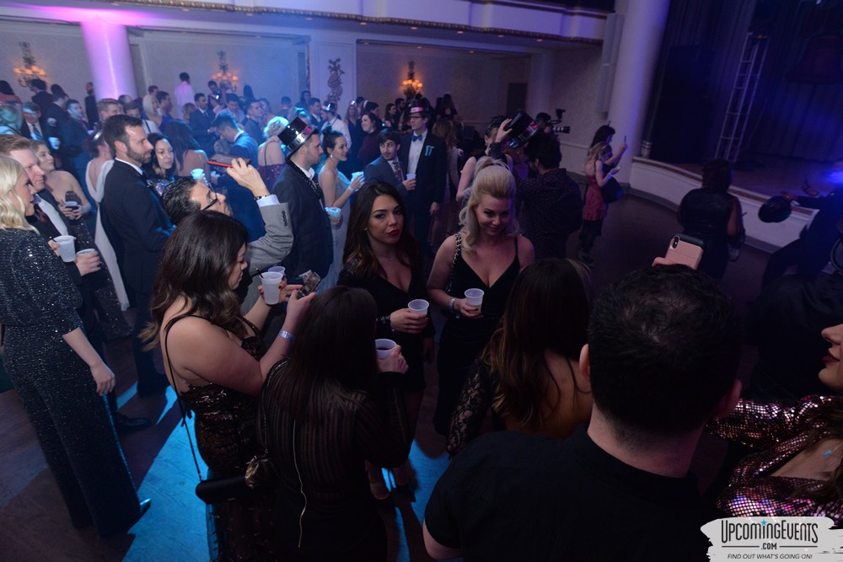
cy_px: 281
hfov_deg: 84.0
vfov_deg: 61.9
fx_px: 468
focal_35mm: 20
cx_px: 422
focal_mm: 20
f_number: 5
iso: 2000
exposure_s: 1/60
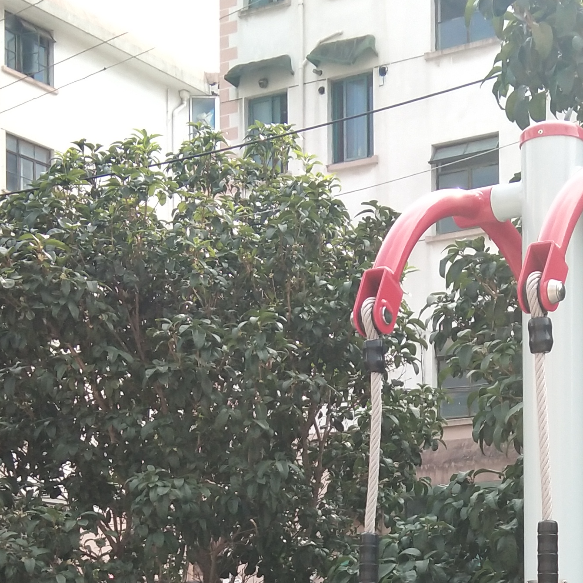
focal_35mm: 85
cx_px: 499
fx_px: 1620
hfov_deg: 20.1
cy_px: 627
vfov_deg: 19.6
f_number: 2.2
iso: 50
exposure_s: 1/314
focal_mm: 3.69
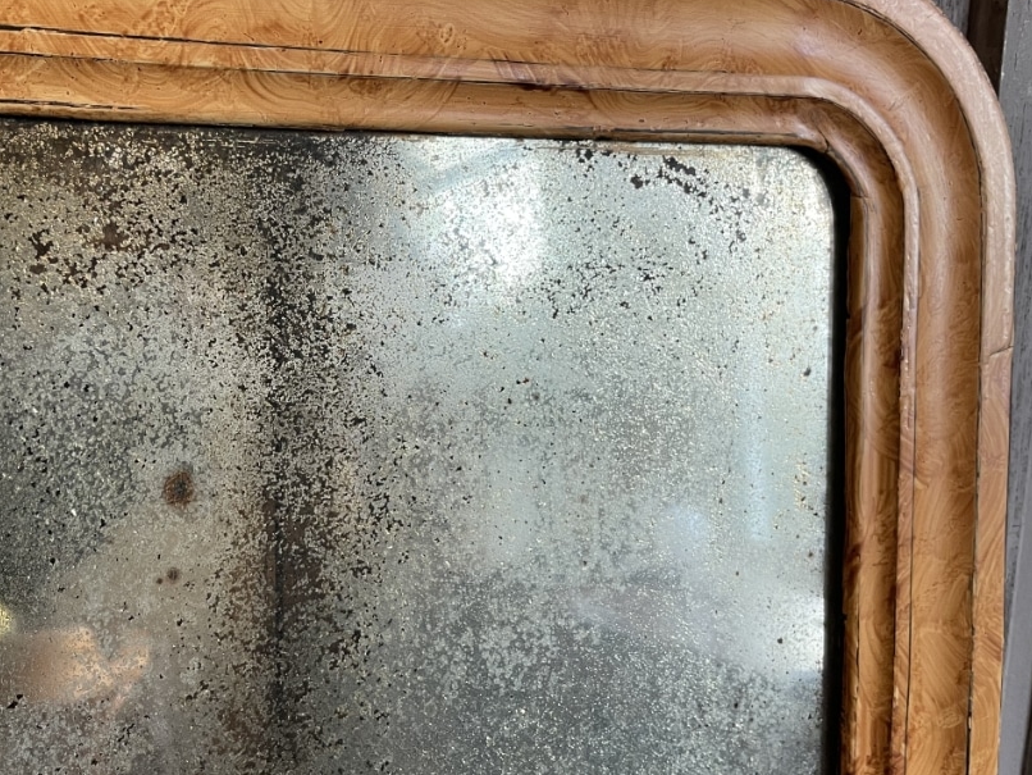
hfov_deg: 46.4
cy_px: 344
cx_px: 277
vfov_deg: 36.8
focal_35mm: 39
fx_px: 1163
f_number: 1.6
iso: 80
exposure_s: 1/50
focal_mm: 4.2
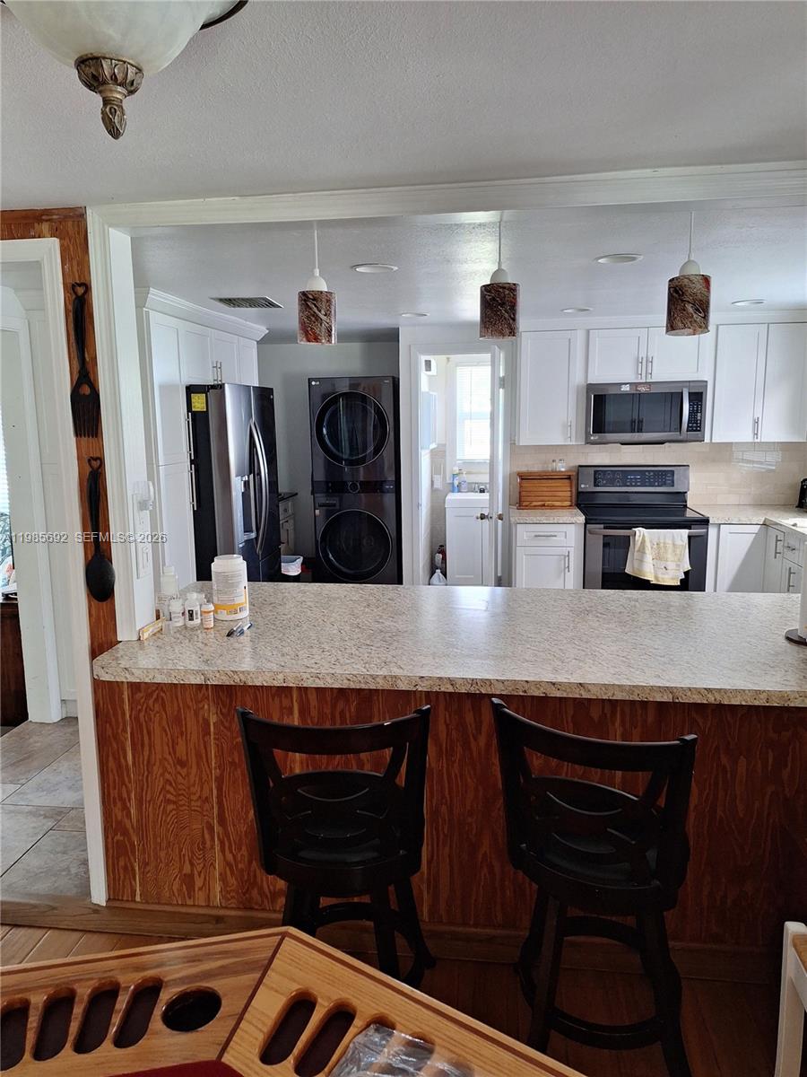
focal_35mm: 23
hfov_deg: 58.9
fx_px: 715
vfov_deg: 73.9
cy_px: 538
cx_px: 404
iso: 250
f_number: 1.8
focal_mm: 5.54
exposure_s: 1/40
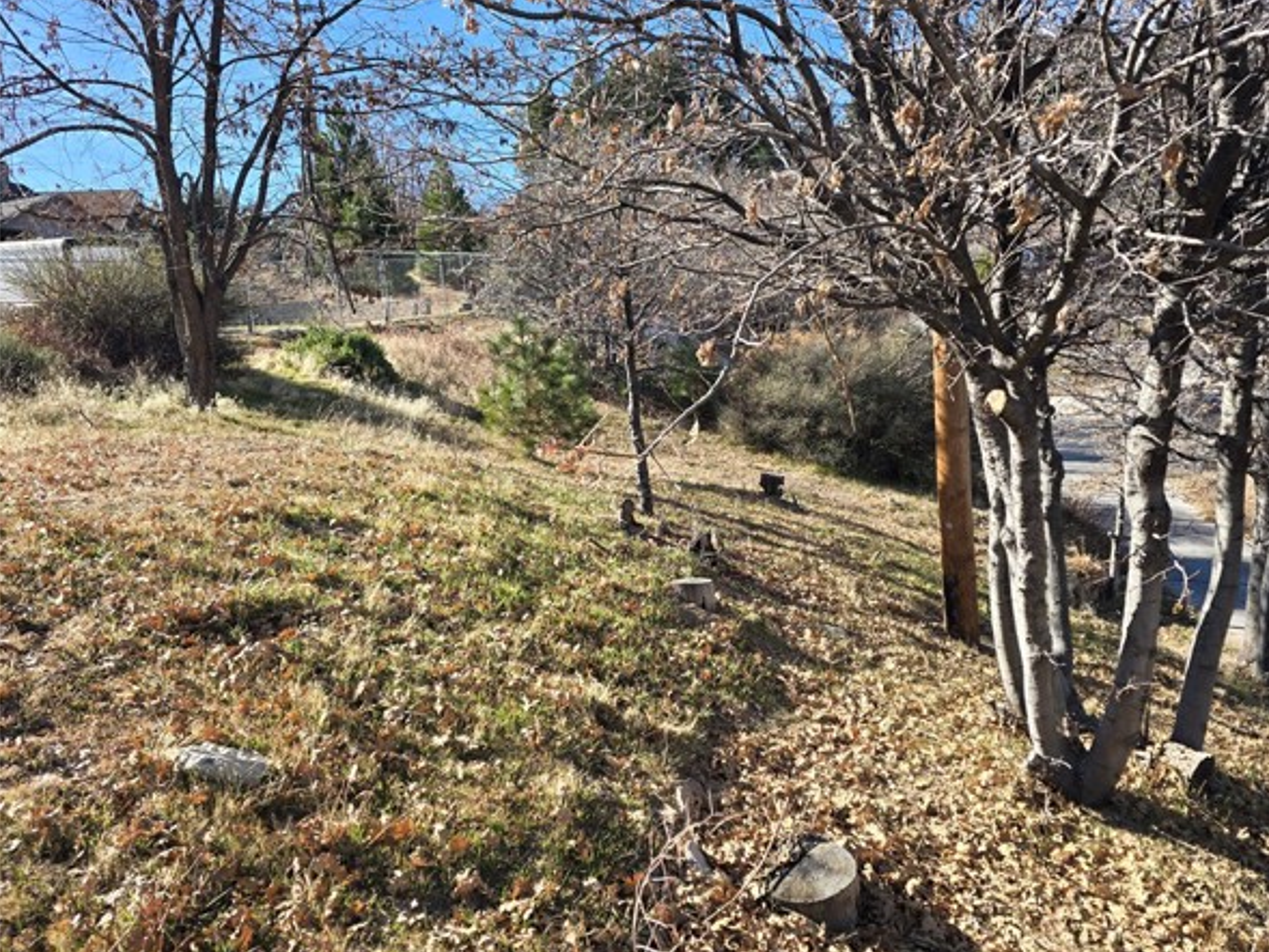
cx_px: 687
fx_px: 917
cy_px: 506
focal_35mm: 25
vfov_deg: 54.9
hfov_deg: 69.3
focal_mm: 6.3
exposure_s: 1/285
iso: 12
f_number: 1.7
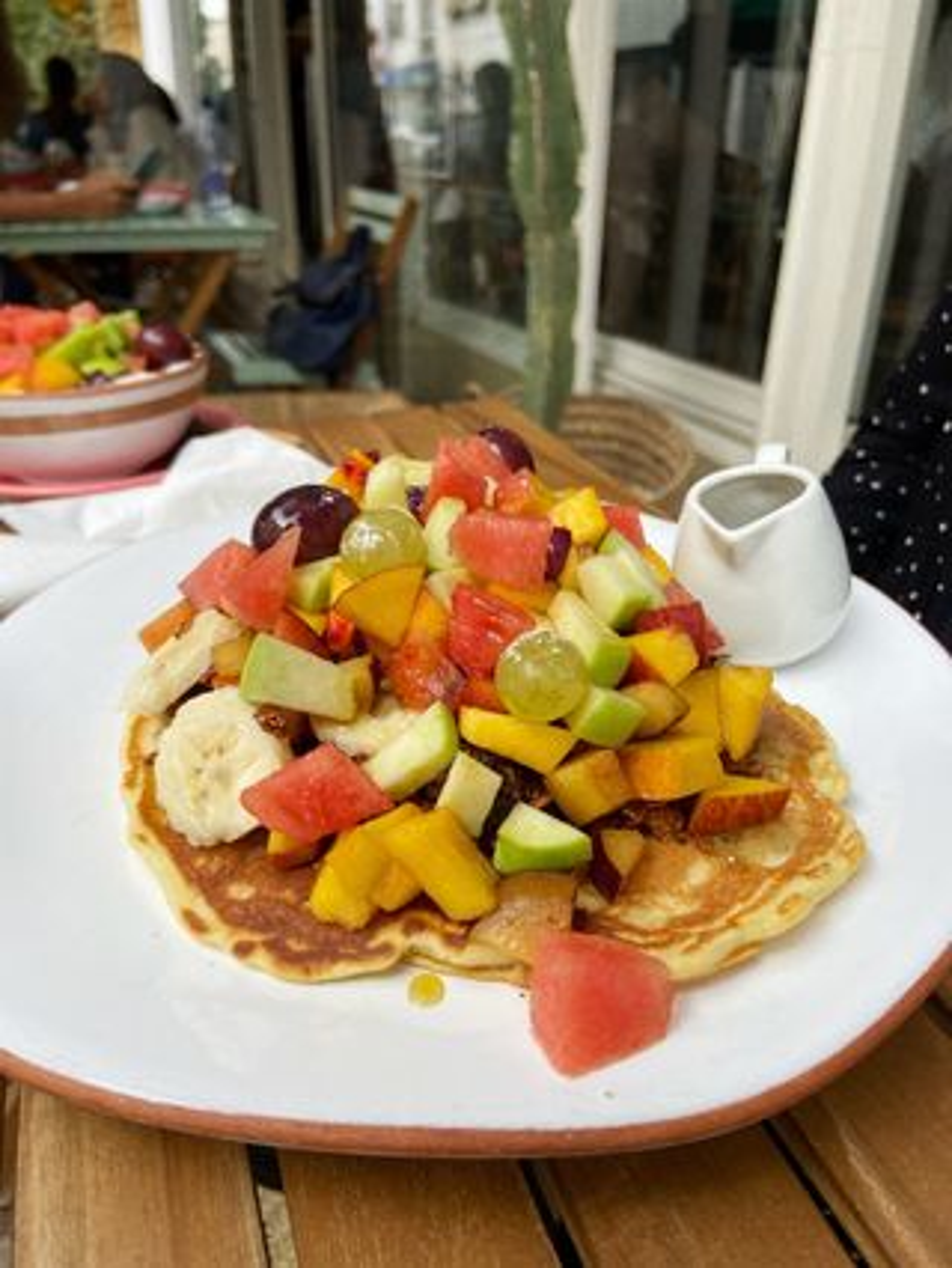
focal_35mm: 26
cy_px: 634
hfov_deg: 53.1
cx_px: 476
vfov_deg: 67.3
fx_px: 952
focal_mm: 4.25
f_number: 1.8
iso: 32
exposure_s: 1/620
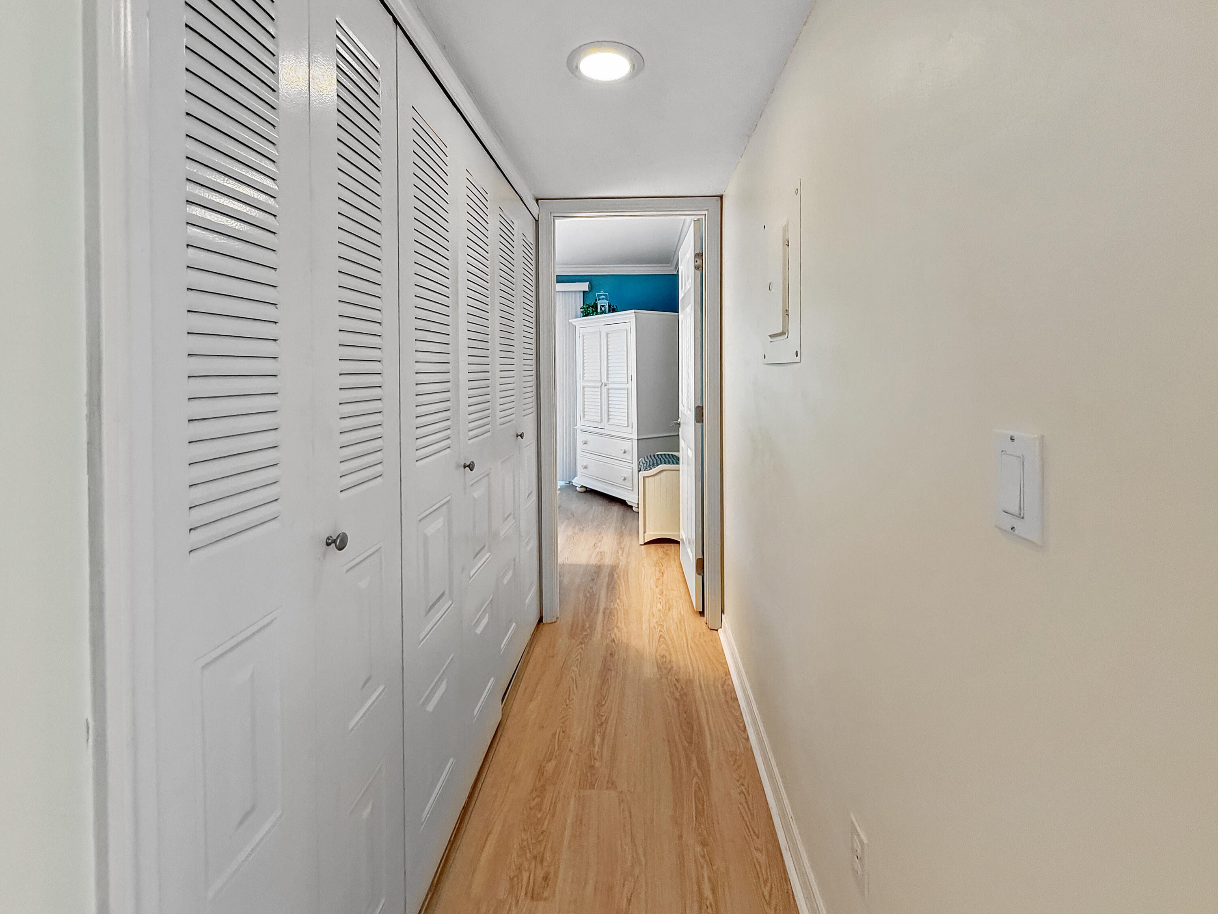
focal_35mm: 14
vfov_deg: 85.7
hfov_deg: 102.1
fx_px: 493
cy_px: 457
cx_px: 609
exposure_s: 1/60
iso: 200
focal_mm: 2.22
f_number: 2.2
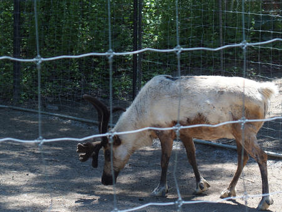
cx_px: 141
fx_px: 1011
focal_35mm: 124
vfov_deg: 12.0
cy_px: 106
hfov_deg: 15.9
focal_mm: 26.2
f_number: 3.5
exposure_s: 1/320
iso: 100
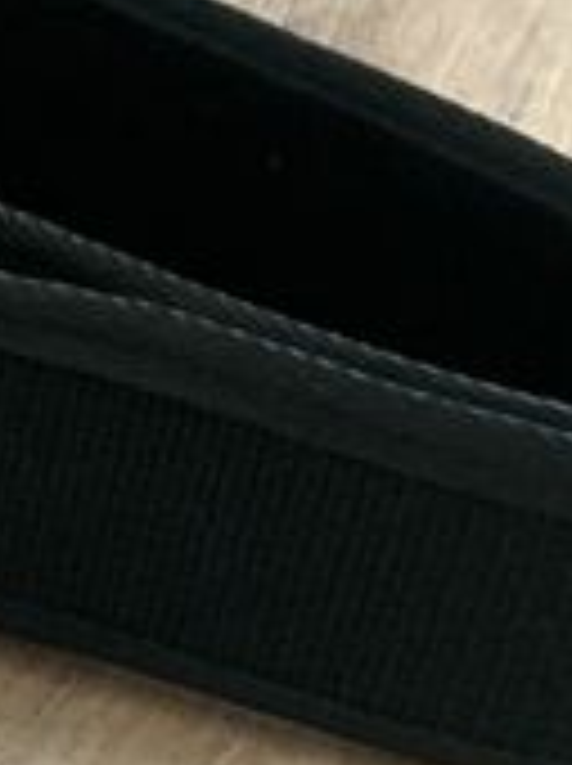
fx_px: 3379
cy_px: 878
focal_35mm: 153
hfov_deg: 9.0
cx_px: -649
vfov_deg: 12.7
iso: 250
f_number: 1.8
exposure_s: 1/60
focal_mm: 4.25
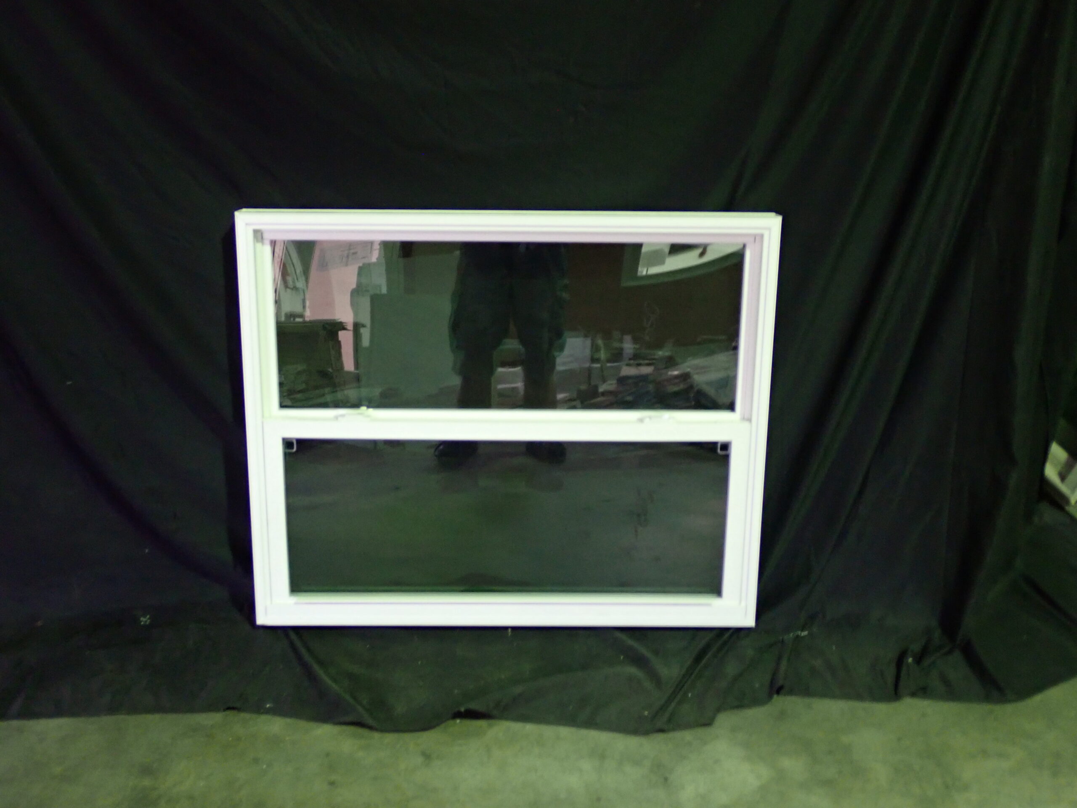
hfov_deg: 49.0
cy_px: 404
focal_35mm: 38
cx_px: 538
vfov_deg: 37.7
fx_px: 1182
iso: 800
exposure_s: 1/13
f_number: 2.7
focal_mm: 6.83
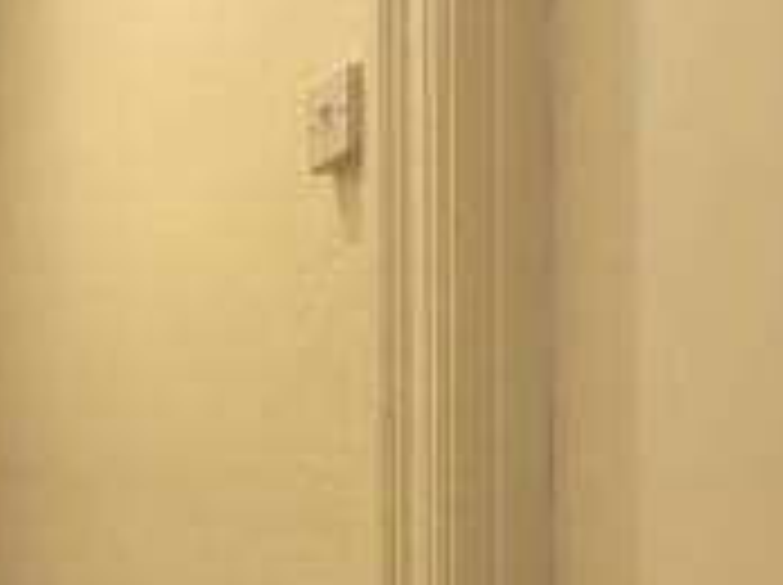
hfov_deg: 32.3
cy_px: 466
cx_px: -191
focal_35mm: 47
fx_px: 1062
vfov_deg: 30.1
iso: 400
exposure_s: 1/100
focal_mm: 2.22
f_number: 2.2
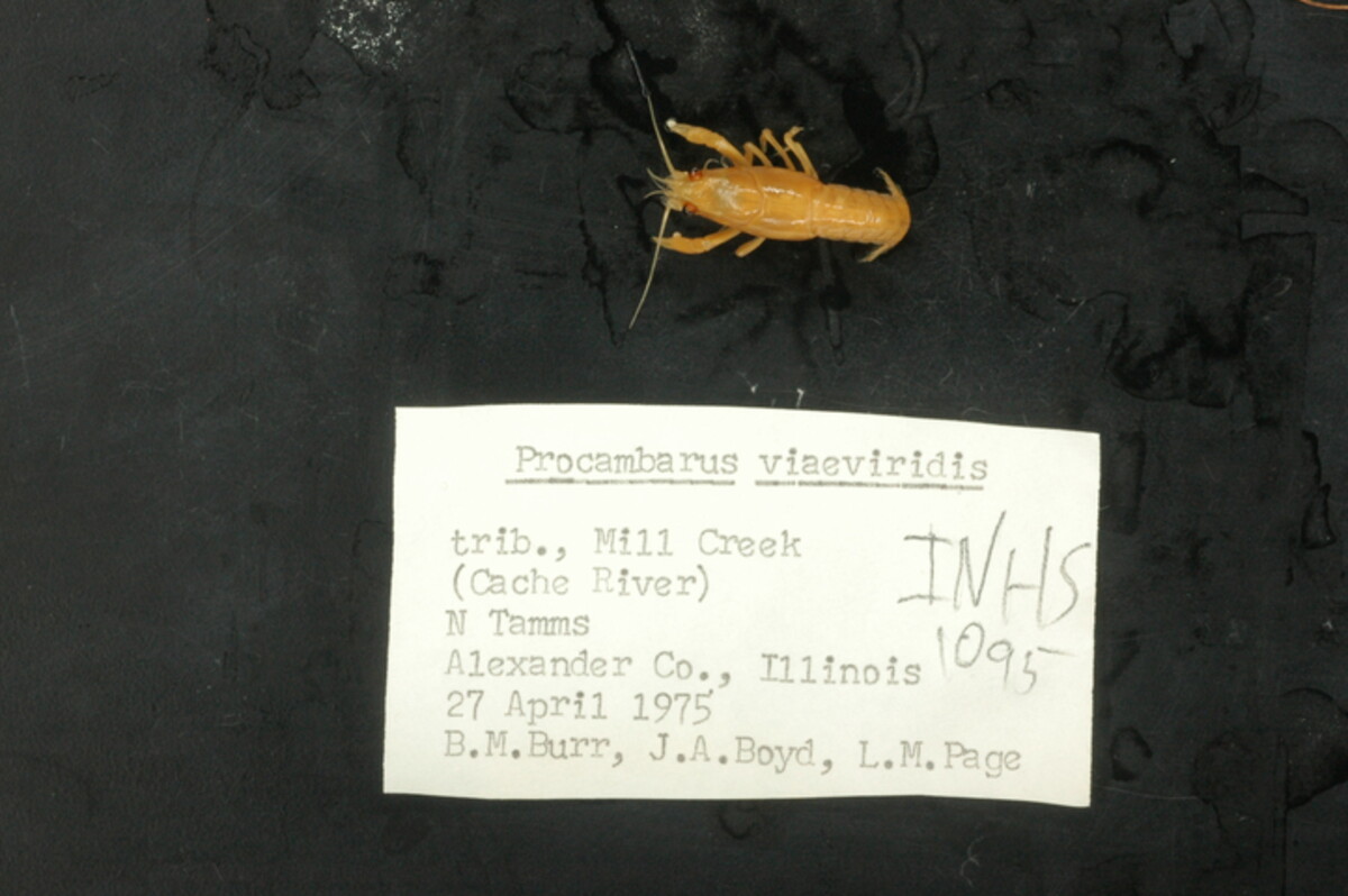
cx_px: 674
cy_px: 448
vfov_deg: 15.2
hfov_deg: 22.6
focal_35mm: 90
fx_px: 3367
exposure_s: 1/1.6
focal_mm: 60
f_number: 32
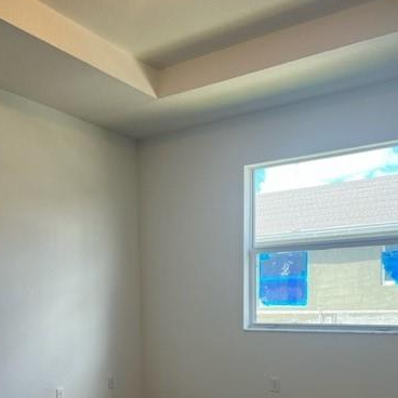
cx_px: 143
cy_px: 337
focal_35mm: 40
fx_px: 520
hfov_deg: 41.5
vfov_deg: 39.6
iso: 64
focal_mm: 5.7
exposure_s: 1/132
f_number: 1.5
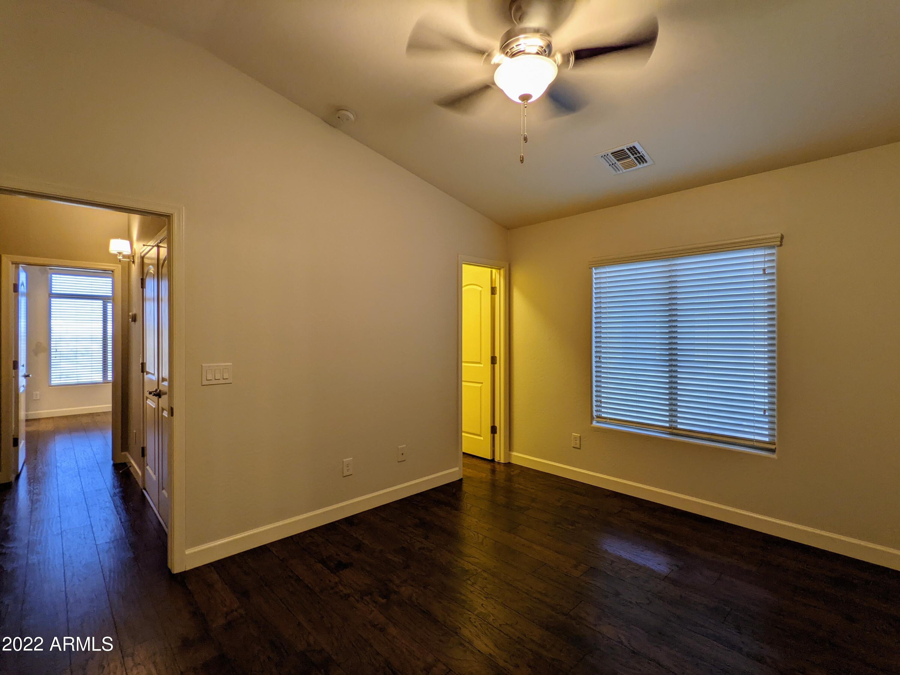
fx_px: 416
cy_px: 338
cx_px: 450
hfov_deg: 94.5
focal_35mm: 16
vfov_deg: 78.1
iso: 63
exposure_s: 1/24
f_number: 2.2
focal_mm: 2.22
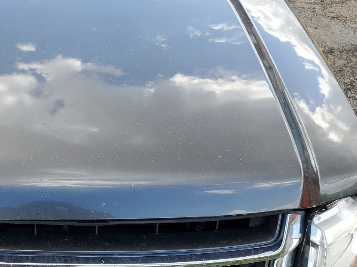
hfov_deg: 36.3
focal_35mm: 50
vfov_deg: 29.0
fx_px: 516
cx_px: 51
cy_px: 165
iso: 50
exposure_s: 1/667
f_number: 1.5
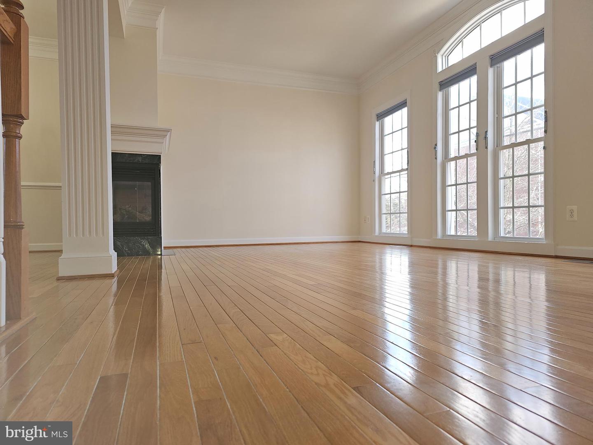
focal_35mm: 23
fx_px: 394
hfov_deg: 73.9
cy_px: 222
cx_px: 296
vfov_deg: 58.9
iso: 40
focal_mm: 6.3
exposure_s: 1/50
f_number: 1.7
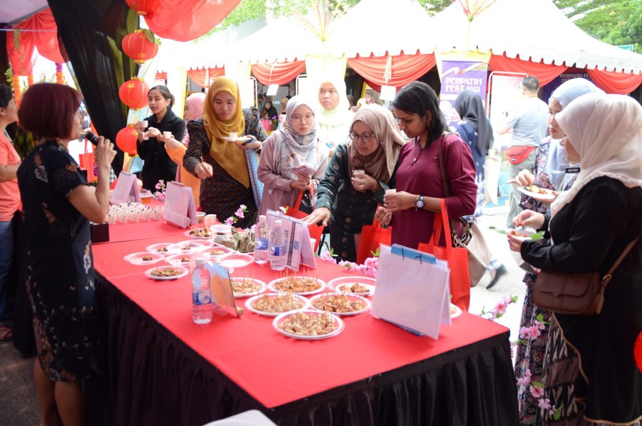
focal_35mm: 33
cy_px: 213
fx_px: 587
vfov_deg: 39.8
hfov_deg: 57.3
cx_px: 321
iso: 1600
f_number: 4
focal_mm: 22
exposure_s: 1/50
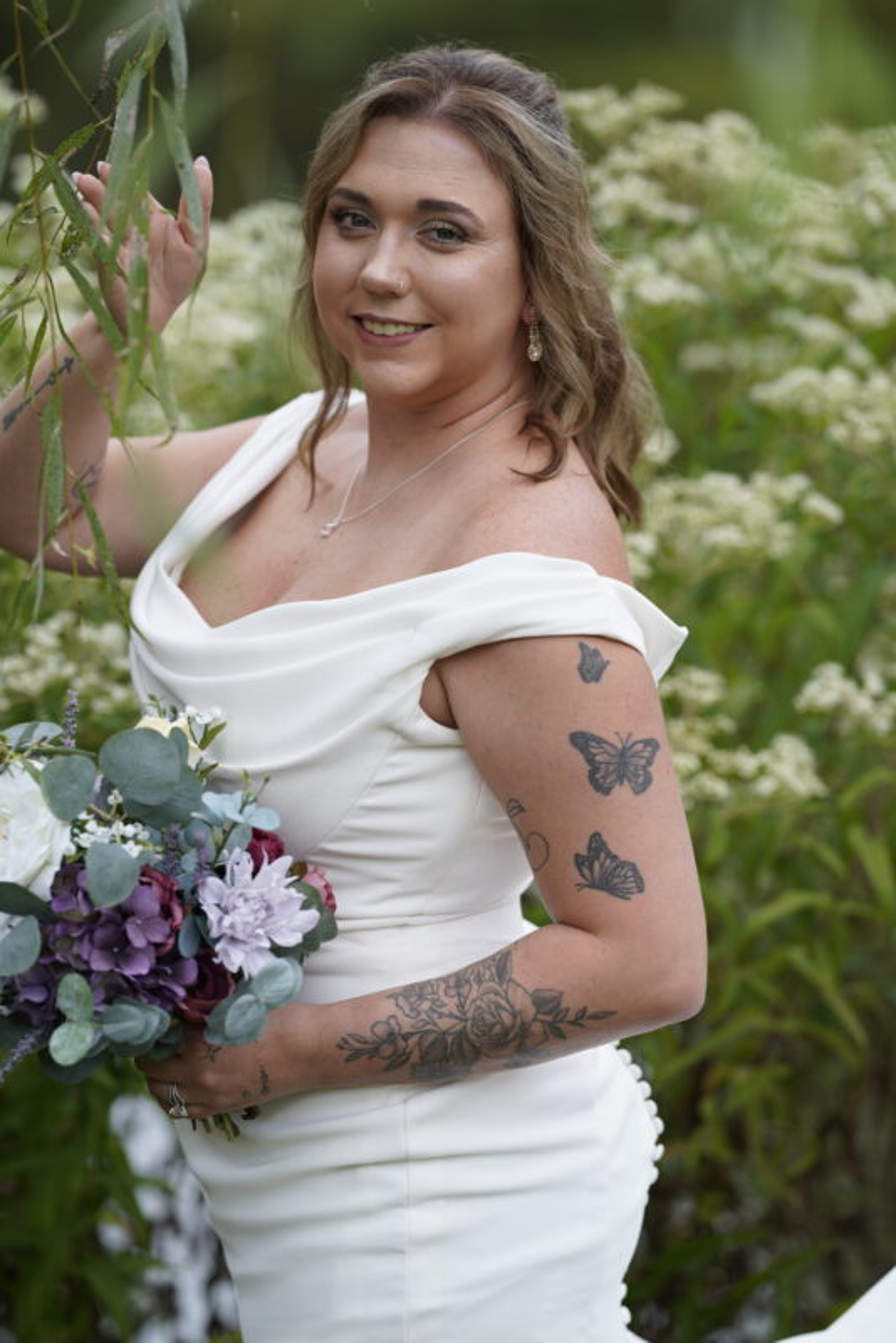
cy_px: 672
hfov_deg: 10.2
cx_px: 448
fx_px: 5035
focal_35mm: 135
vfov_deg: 15.2
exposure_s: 1/500
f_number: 2.5
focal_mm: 135
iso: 100
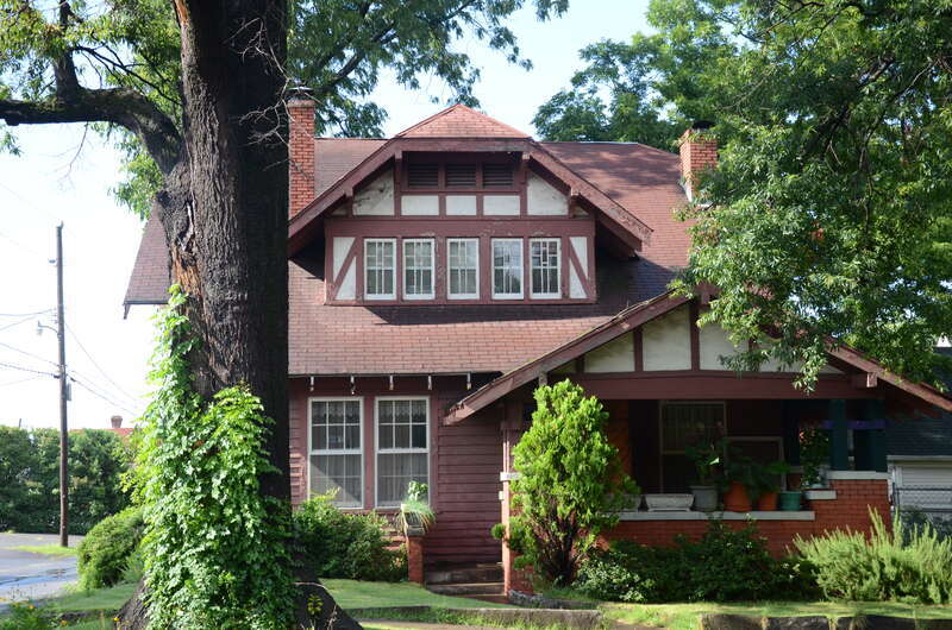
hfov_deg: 37.9
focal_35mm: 52
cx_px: 476
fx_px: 1386
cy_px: 315
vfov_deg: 25.6
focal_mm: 35
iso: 800
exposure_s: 1/1000
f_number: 5.6
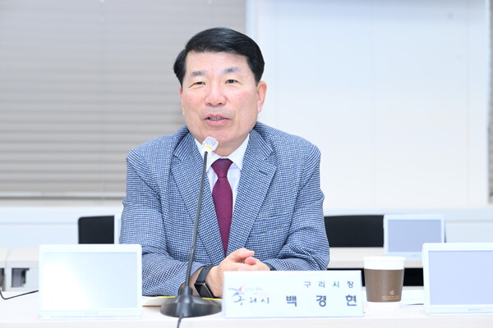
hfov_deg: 19.8
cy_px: 164
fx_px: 1410
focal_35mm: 103
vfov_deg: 13.3
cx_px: 246
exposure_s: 1/125
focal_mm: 103
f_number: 5.6
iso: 800
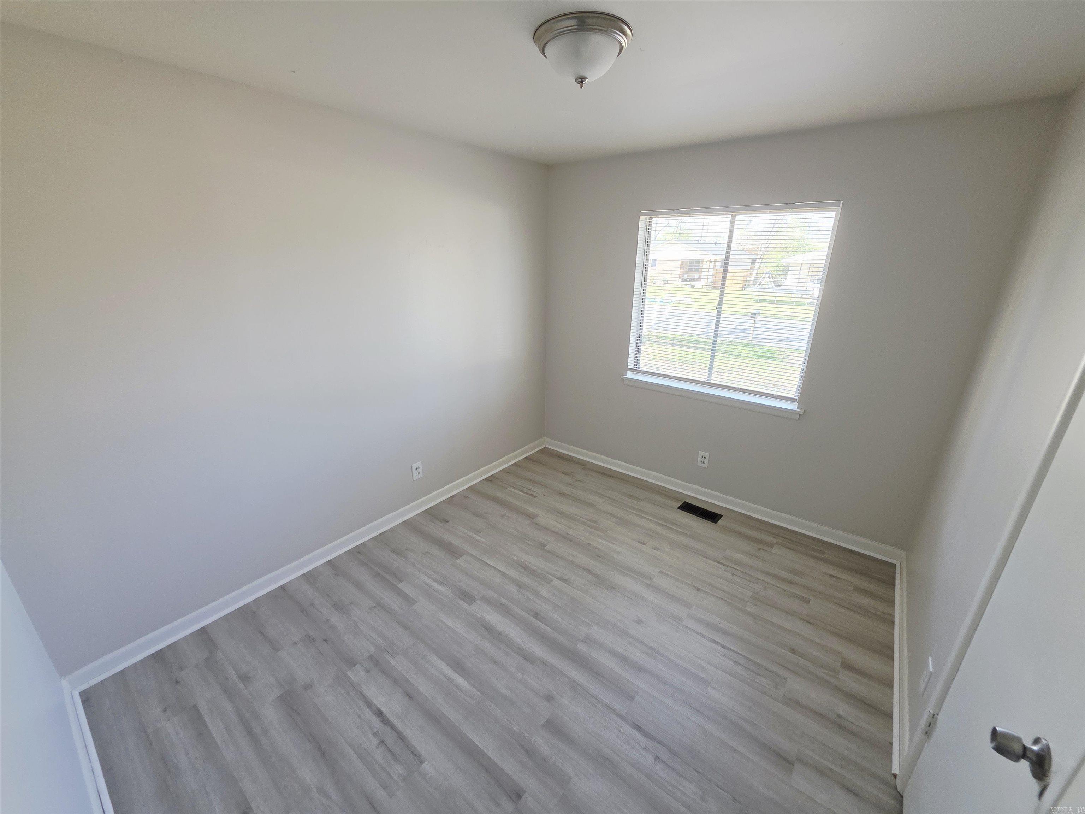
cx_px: 542
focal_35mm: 13
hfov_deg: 106.2
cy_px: 407
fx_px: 407
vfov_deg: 89.9
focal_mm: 2.2
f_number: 1.9
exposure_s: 1/120
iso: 100
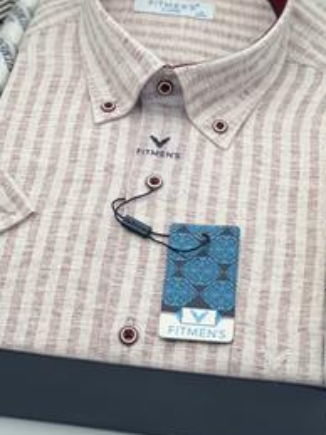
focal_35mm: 83
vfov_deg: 23.4
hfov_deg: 17.8
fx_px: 1043
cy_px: 128
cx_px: 153
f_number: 2
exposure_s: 1/187
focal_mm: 6
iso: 25
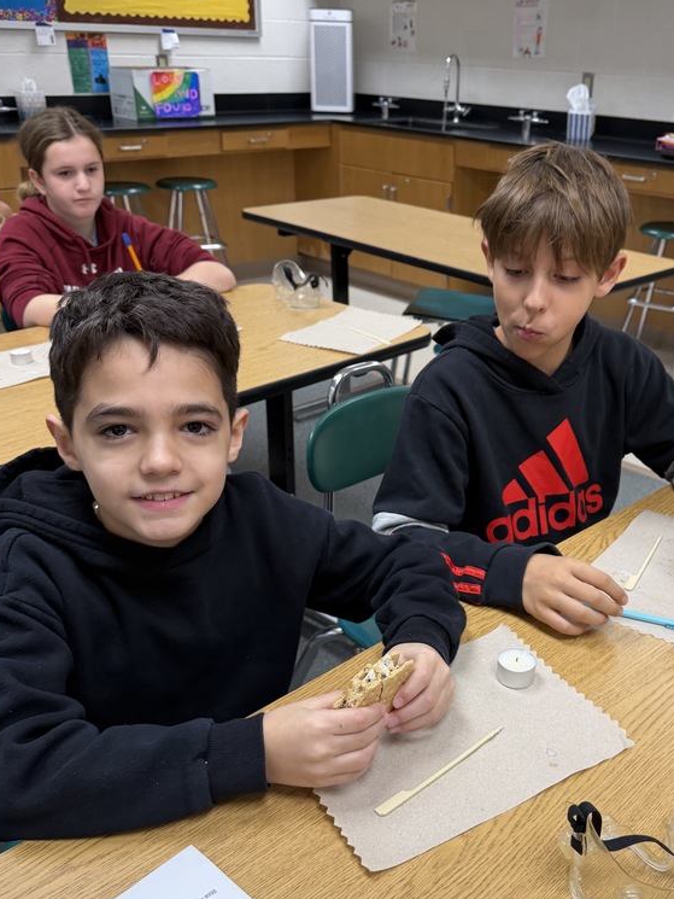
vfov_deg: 55.2
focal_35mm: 33
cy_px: 498
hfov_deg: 42.6
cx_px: 430
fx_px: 856
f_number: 1.78
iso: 200
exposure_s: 1/112
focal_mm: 6.76
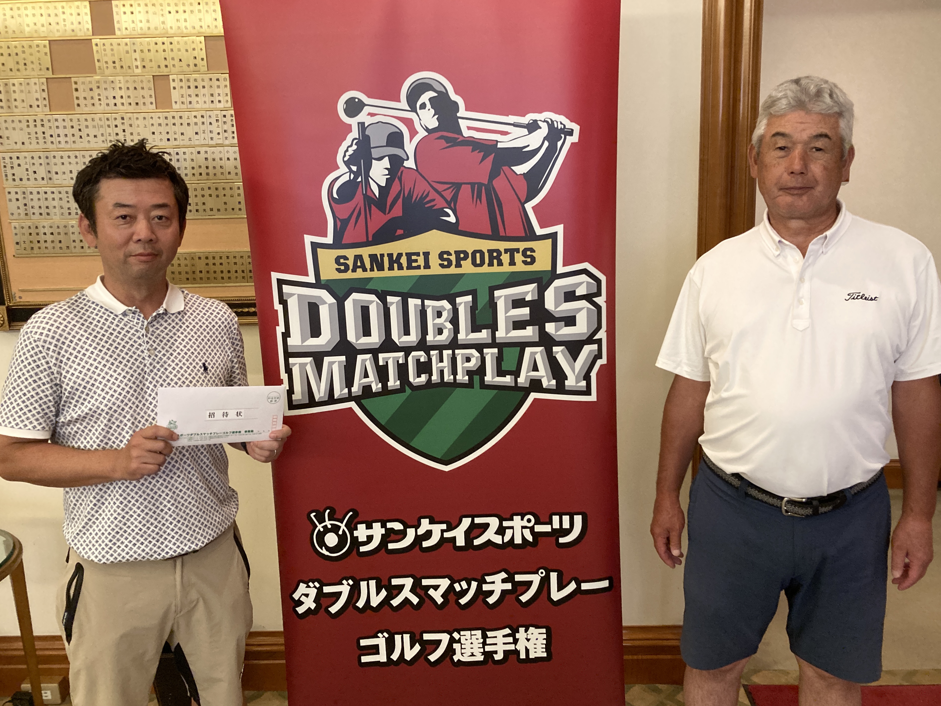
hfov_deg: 60.0
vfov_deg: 46.8
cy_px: 358
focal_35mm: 30
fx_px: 815
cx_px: 479
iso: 250
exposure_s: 1/33
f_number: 1.8
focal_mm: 3.99
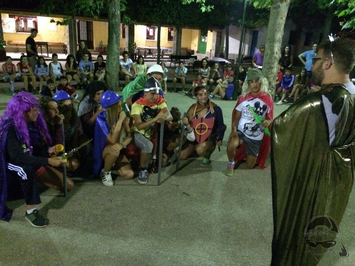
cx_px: 178
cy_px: 133
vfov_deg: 48.2
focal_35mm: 29
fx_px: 297
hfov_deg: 61.7
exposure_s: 1/17
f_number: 2.2
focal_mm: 4.15
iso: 1600
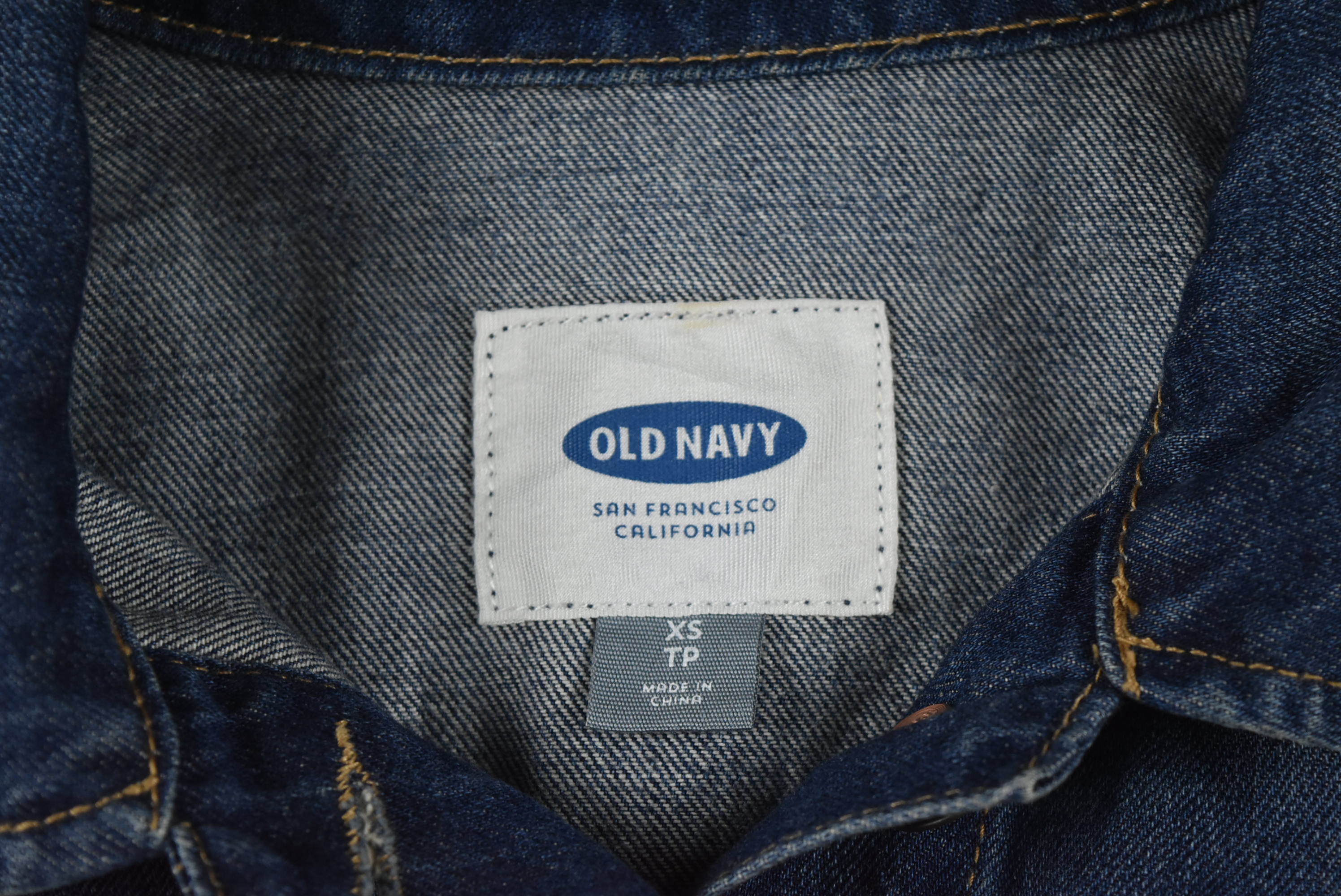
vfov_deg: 16.6
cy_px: 448
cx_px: 670
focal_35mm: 82
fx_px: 3075
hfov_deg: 24.6
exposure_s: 1/125
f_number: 5.6
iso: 1100
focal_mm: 55
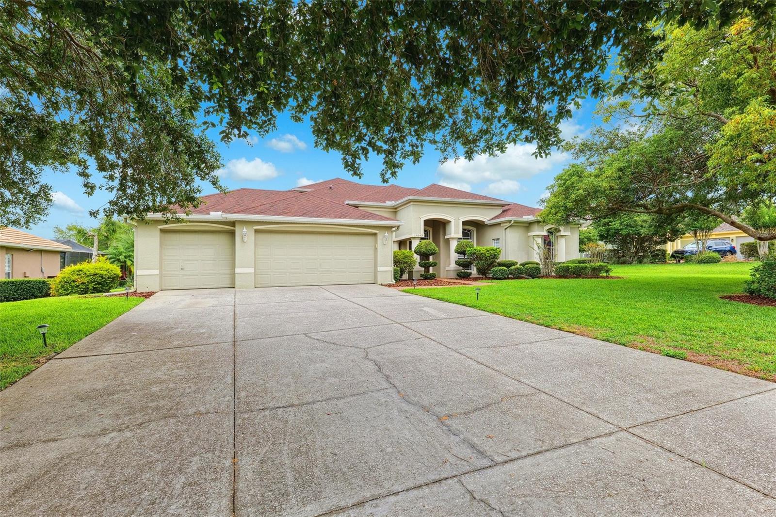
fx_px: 345
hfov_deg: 96.7
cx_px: 388
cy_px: 258
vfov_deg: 73.7
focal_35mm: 16
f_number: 8
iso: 400
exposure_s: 1/400
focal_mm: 16
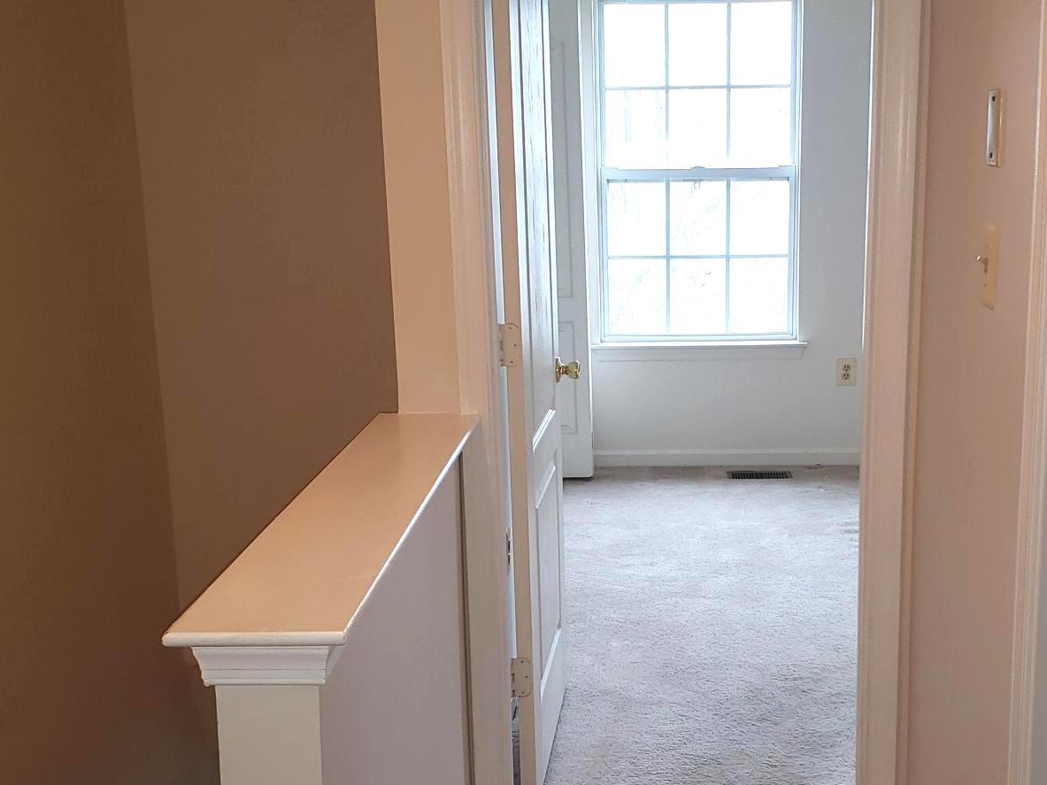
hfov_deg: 41.8
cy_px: 467
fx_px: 1361
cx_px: 655
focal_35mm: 45
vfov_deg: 32.1
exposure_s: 1/30
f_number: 2.4
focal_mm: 4.3
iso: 100
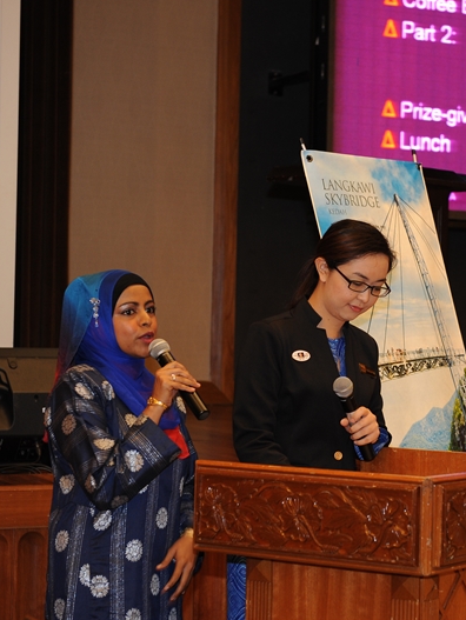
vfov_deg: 19.2
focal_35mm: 102
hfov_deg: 14.5
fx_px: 1829
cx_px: 357
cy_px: 309
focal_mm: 70
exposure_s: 1/40
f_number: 4.5
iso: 1000
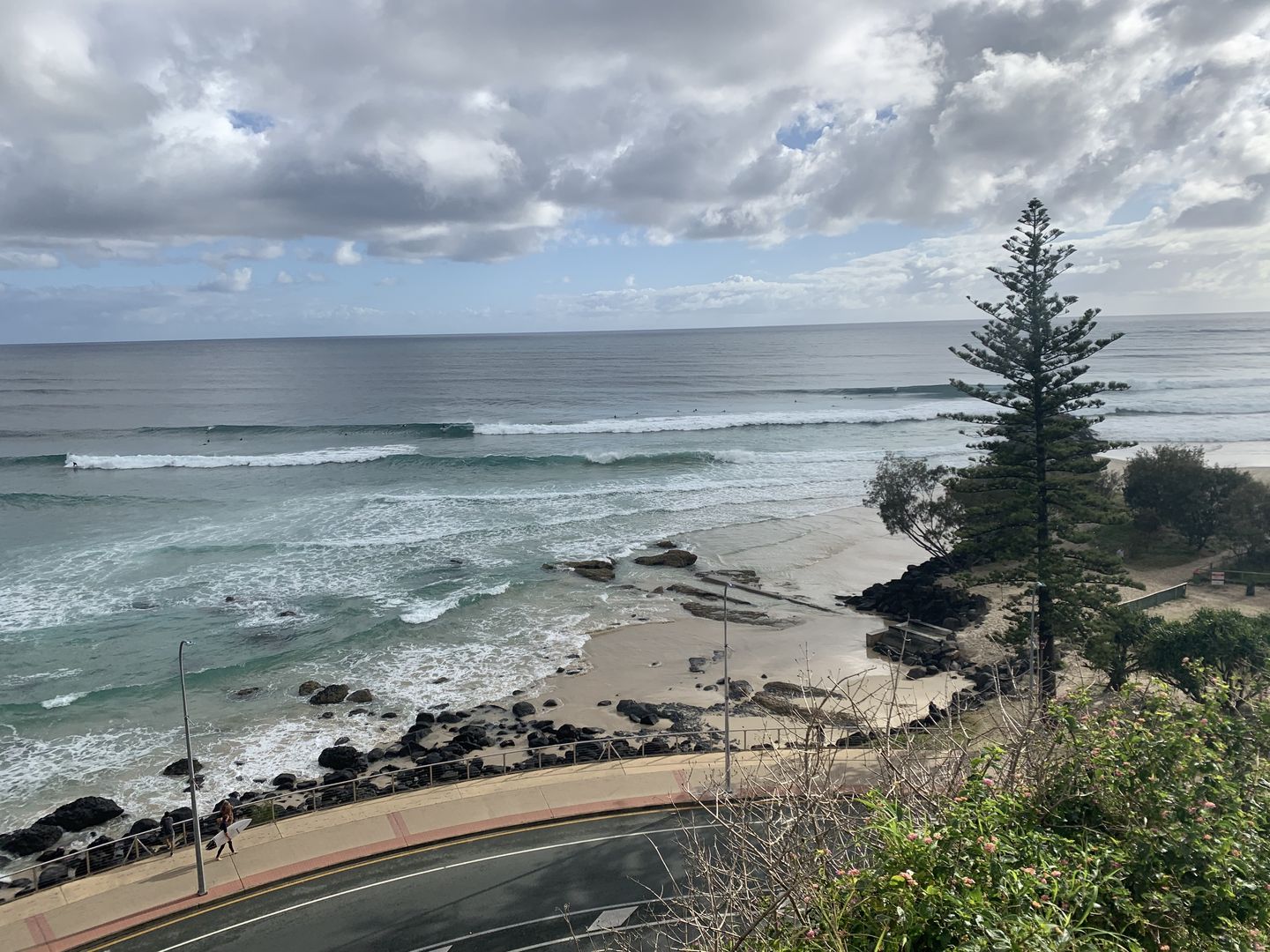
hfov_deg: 67.3
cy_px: 476
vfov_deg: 53.1
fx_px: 954
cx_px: 635
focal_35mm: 26
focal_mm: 4.25
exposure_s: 1/4098
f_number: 1.8
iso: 25
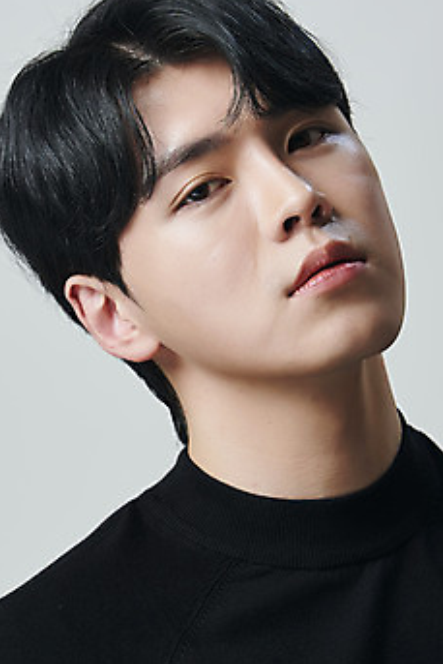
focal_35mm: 323
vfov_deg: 6.4
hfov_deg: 4.3
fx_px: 5956
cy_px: 285
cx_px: 47
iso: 64
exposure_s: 1/125
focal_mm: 185
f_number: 7.1
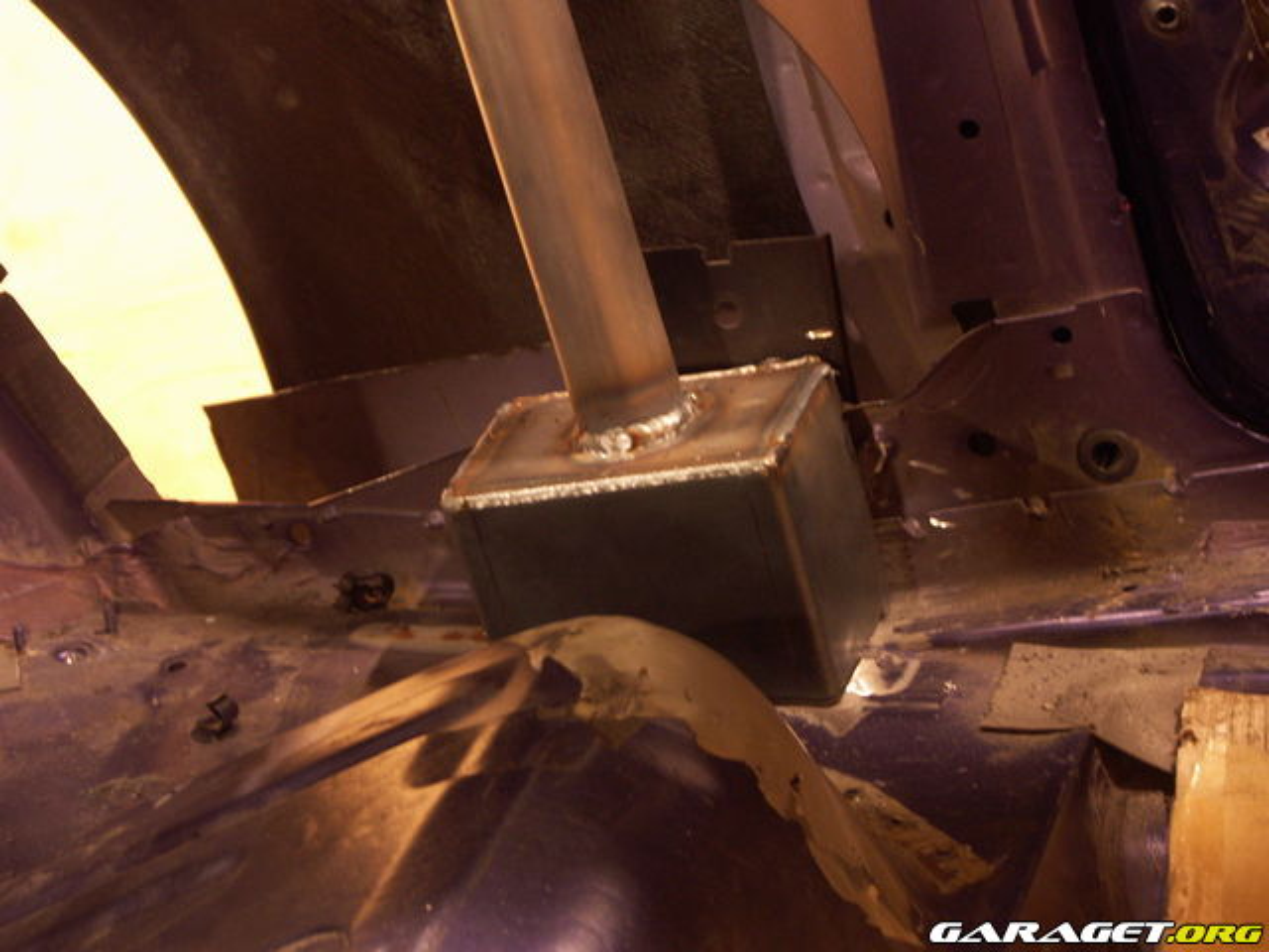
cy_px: 476
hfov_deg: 19.1
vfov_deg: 14.4
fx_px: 3776
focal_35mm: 103
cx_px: 634
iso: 200
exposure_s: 1/1.25
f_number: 3.5
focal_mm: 25.48
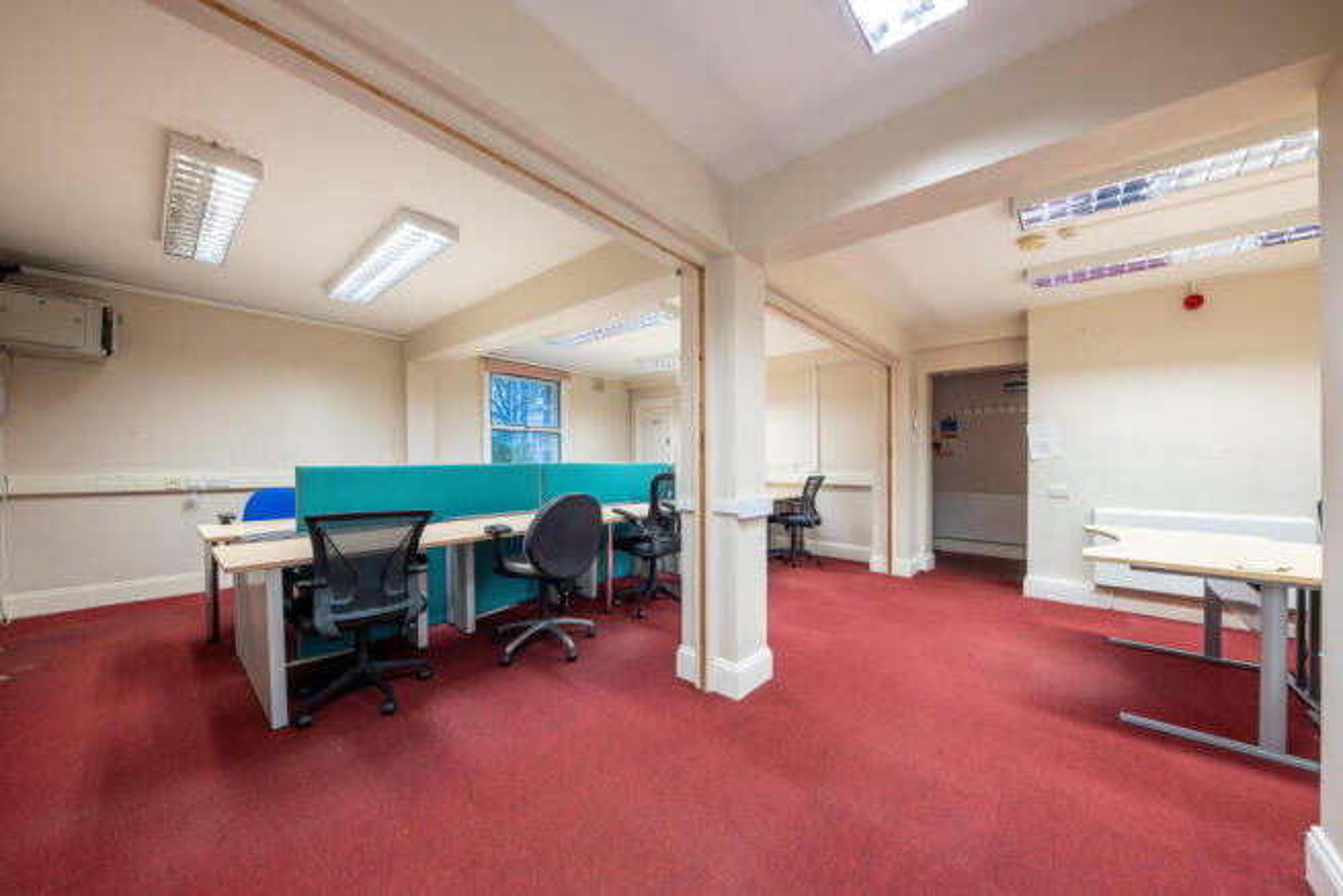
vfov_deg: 90.0
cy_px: 448
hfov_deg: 112.6
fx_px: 448
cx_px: 672
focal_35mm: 12
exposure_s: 1/8
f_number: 8
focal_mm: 12
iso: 400
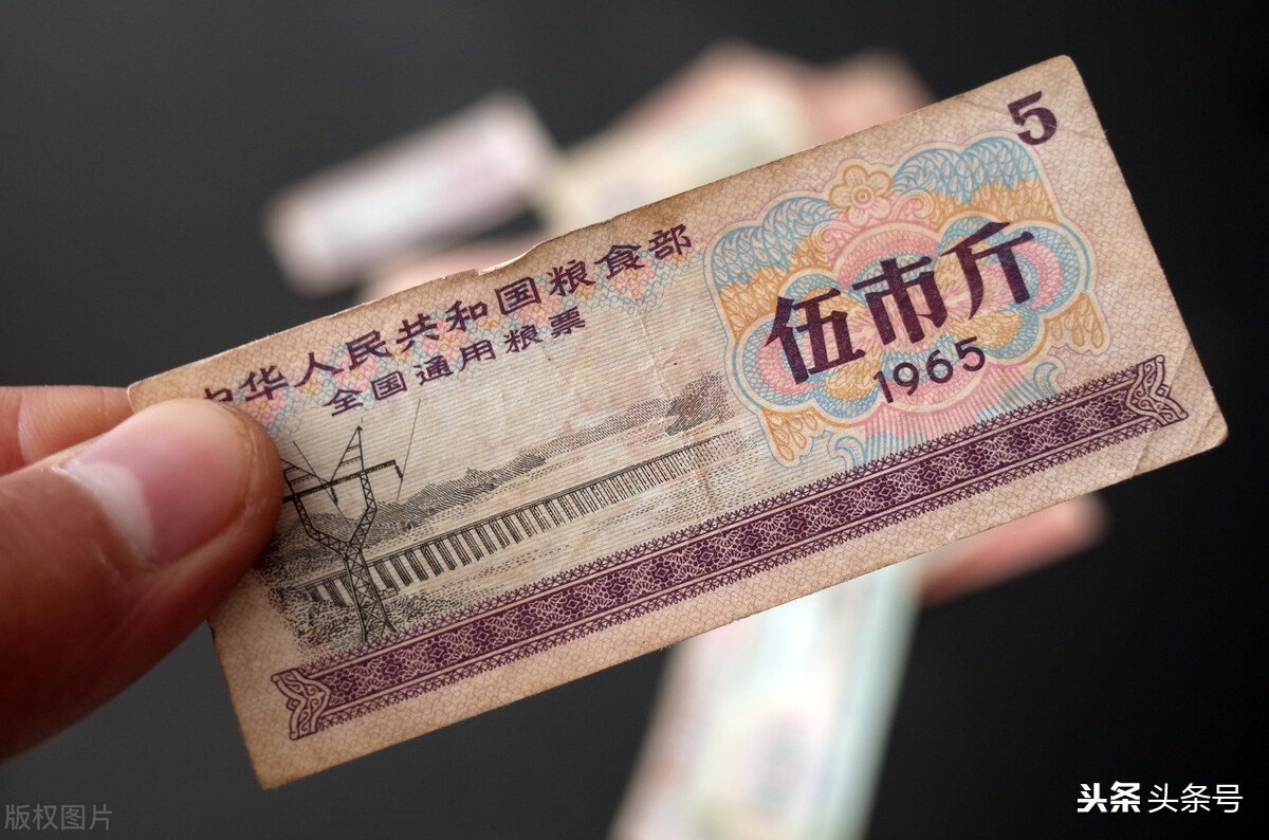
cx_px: 634
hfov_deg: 54.5
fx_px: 1231
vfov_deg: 37.7
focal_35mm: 35
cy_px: 420
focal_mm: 18.3
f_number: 2.8
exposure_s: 1/40
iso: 200
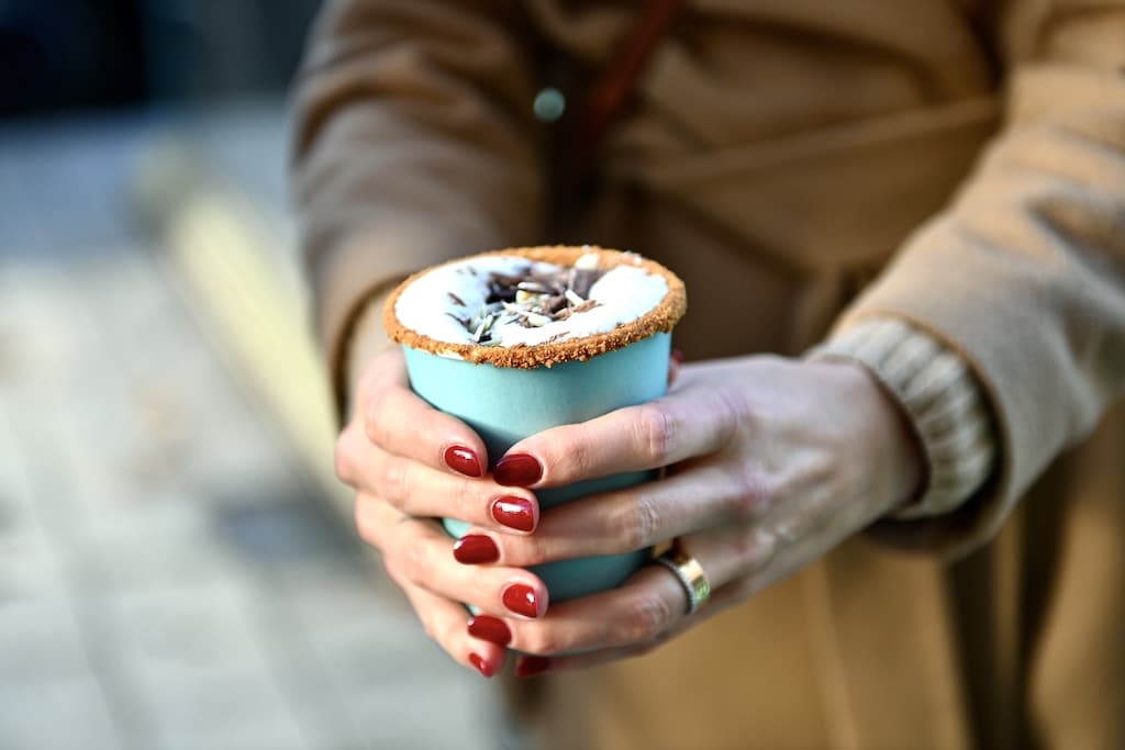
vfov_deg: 19.5
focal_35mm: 70
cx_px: 562
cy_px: 375
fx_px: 2188
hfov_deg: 28.8
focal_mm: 70
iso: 100
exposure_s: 1/100
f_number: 2.8
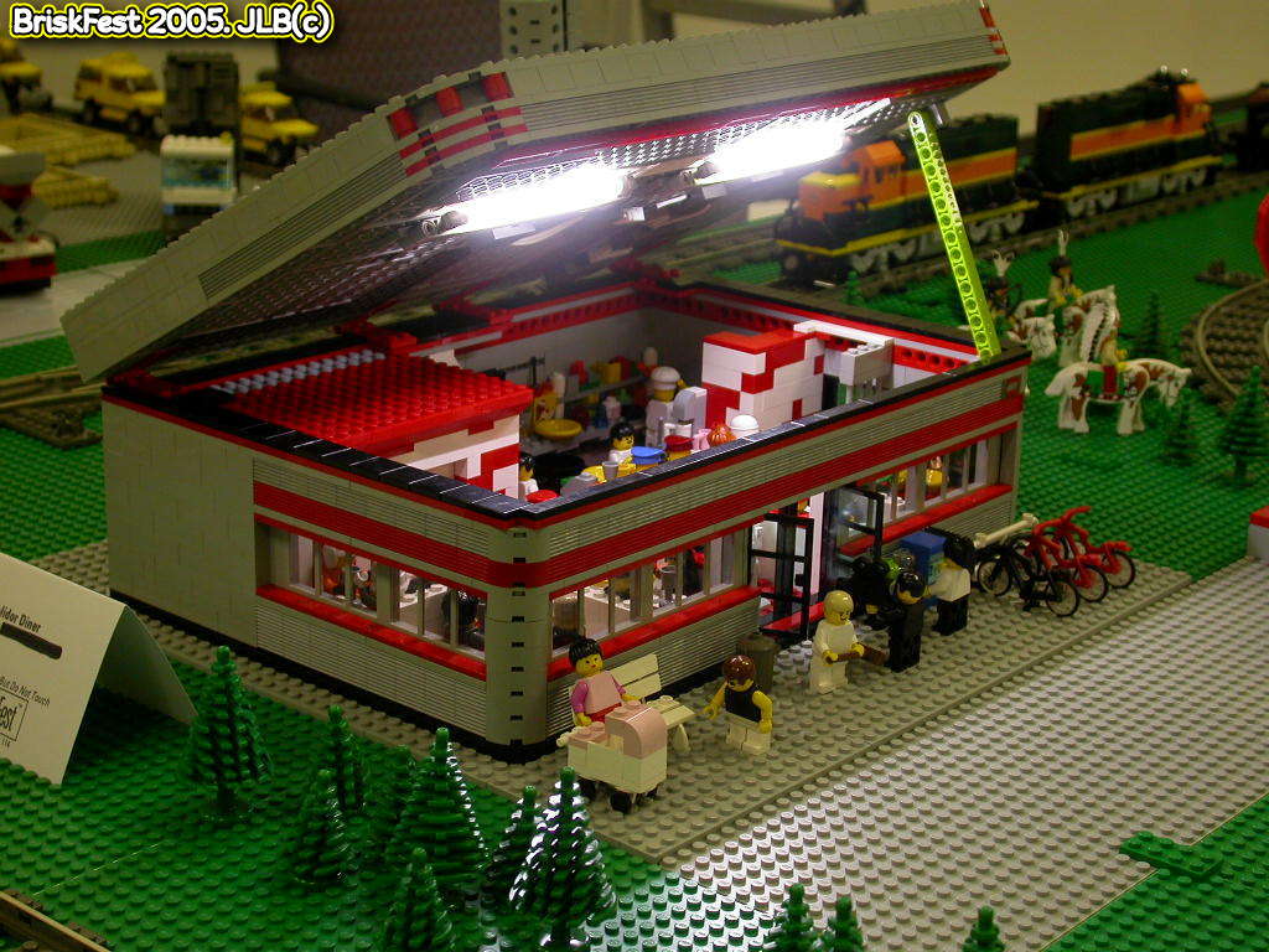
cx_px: 634
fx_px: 2346
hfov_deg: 30.3
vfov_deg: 22.9
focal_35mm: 64
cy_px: 476
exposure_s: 1/11.2
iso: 100
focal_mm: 13.3
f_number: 3.2
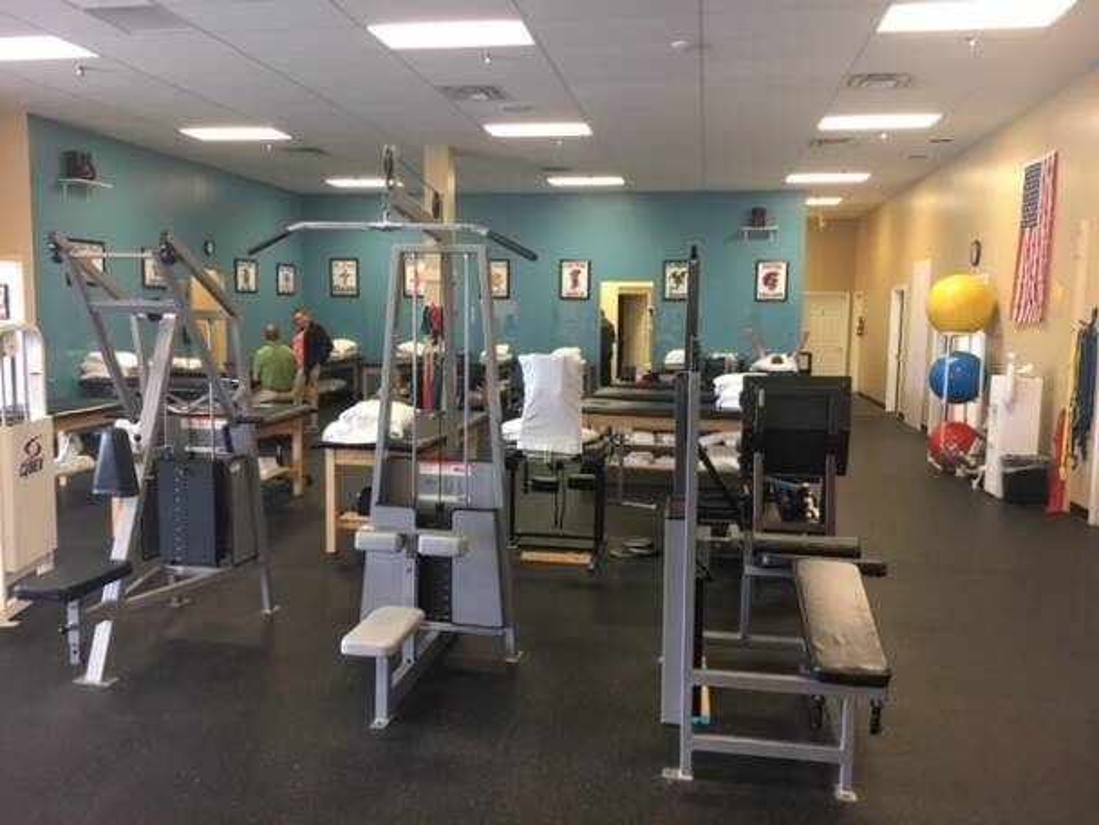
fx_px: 921
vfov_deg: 48.2
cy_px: 412
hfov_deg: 61.7
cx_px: 550
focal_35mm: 29
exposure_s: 1/30
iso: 100
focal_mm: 4.15
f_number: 2.2
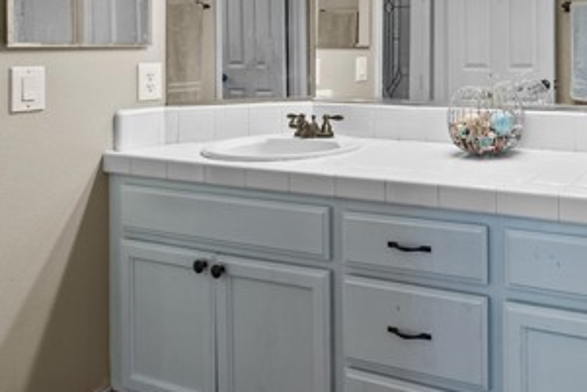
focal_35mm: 34
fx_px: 555
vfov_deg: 36.9
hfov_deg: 49.1
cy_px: 54
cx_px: 540
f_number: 9
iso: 250
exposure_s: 1
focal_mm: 16
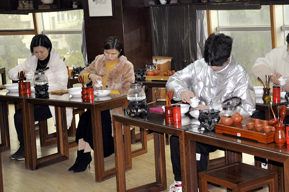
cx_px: 175
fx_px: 625
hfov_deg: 26.0
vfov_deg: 17.4
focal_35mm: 78
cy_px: 90
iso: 800
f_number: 4.8
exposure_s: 1/60
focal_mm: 42
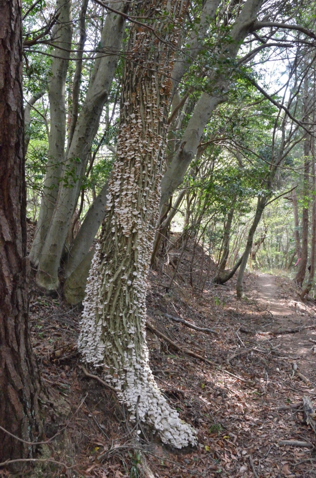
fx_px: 516
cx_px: 158
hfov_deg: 34.1
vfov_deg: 49.6
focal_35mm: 39
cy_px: 239
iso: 6400
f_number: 10
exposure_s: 1/400
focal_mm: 26
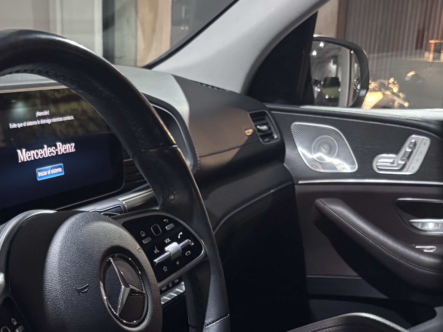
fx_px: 794
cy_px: 354
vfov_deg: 22.5
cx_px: 184
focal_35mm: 62
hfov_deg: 31.1
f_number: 1.6
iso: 800
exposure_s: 1/30
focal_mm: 5.96
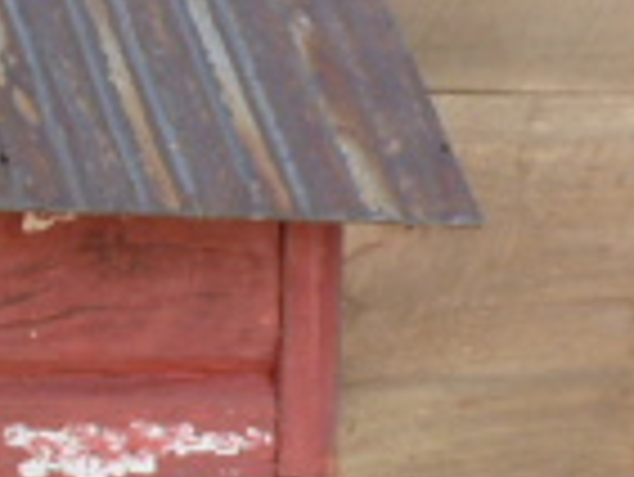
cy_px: 374
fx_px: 1998
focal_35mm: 109
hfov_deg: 15.4
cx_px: -517
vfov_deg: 13.5
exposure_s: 1/125
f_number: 3.3
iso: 100
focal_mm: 4.3
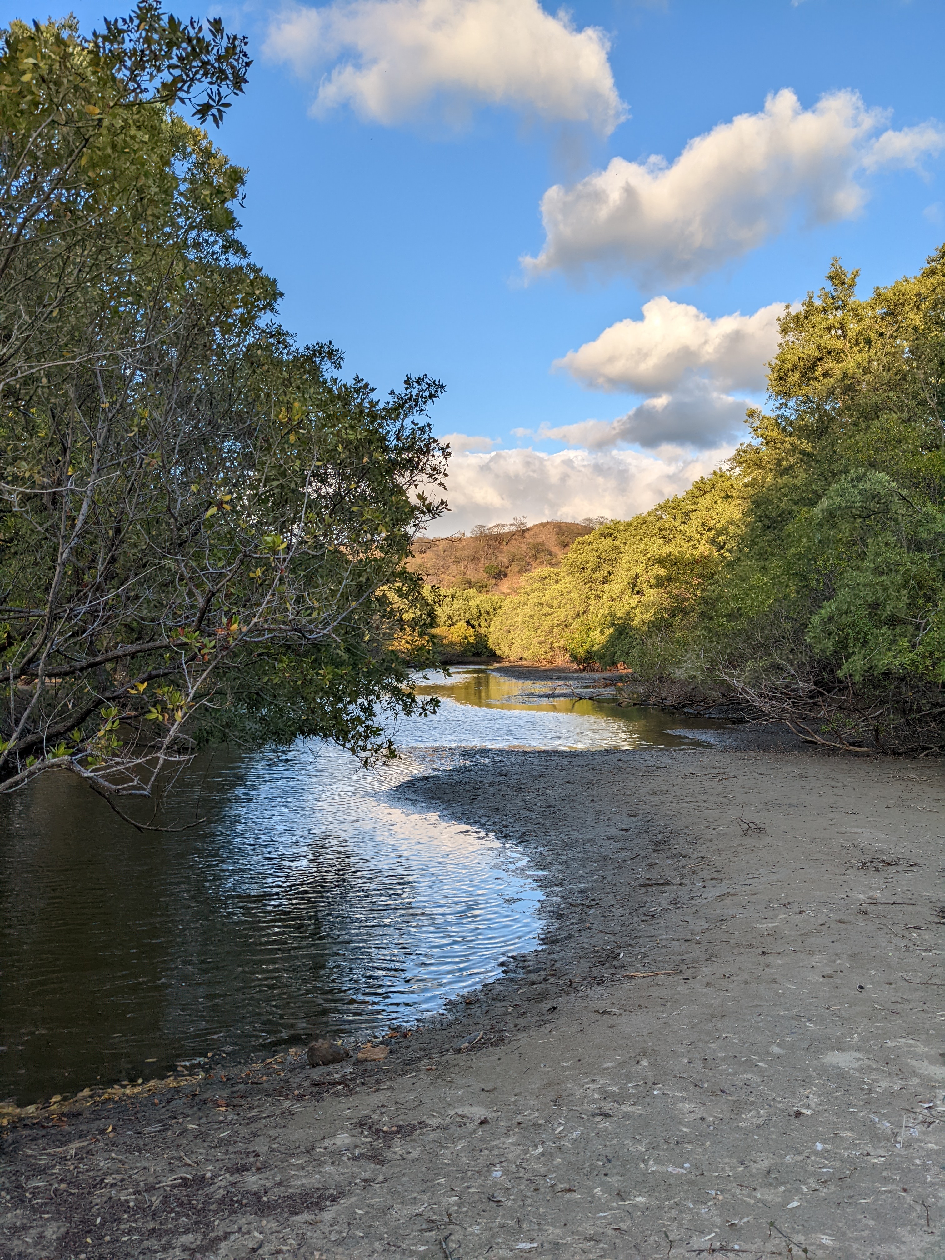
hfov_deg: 51.4
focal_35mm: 27
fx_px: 983
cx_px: 472
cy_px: 630
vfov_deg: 65.3
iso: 57
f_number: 1.73
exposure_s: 1/1462
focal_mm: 4.38
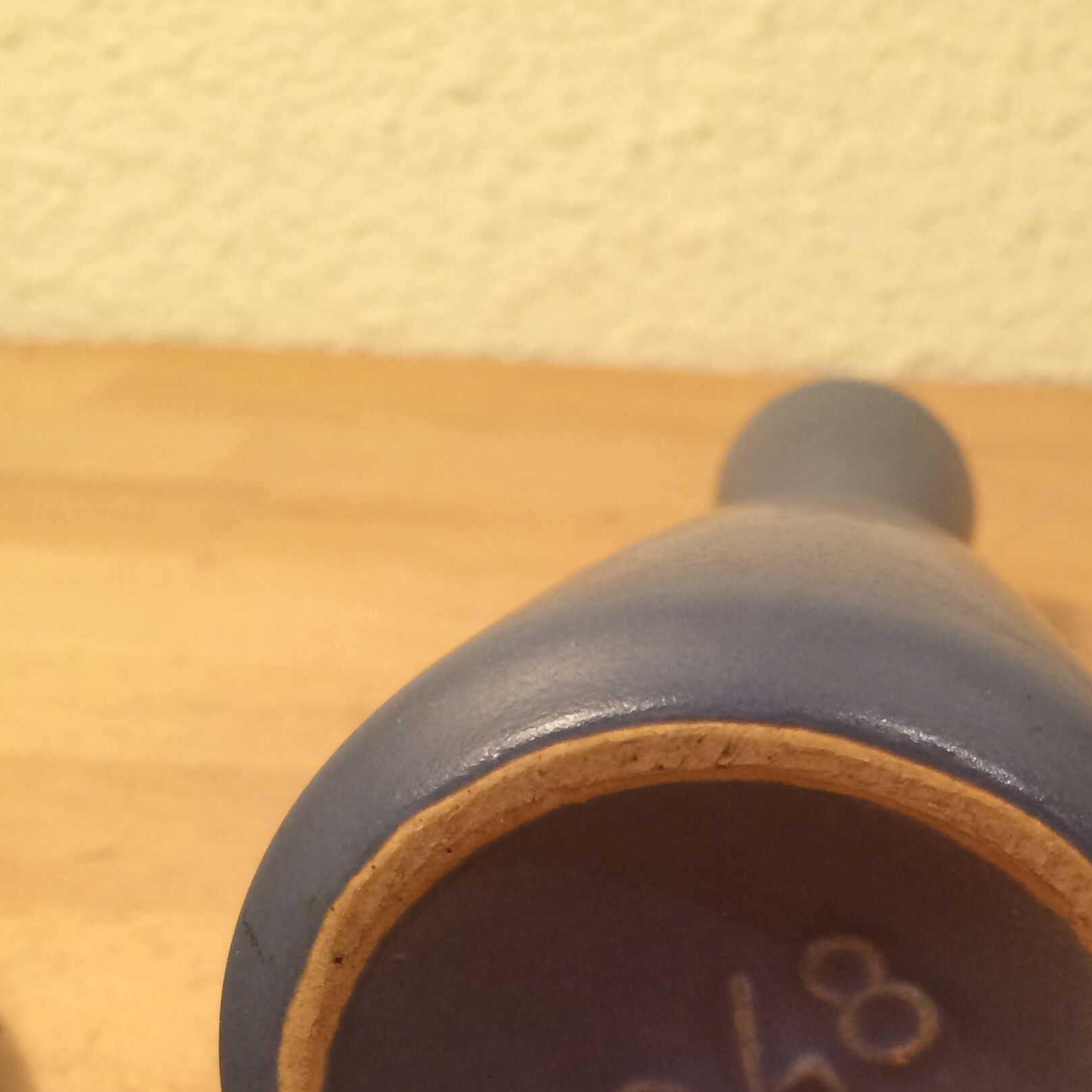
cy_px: 1073
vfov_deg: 30.6
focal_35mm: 52
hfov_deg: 32.3
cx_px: 802
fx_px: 1856
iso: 64
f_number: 2.2
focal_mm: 4.15
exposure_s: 1/33
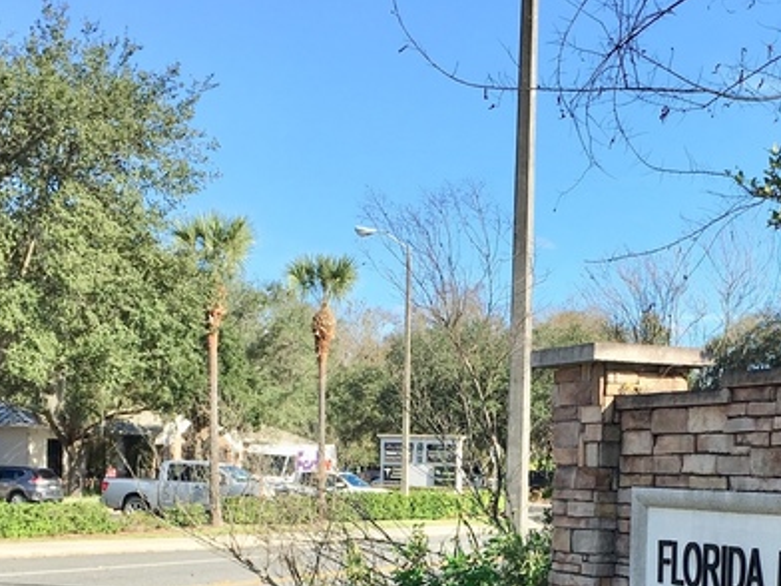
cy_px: 582
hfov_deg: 27.2
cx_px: 542
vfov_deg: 20.1
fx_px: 1602
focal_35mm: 71
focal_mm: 4.15
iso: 25
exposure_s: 1/950
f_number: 2.2
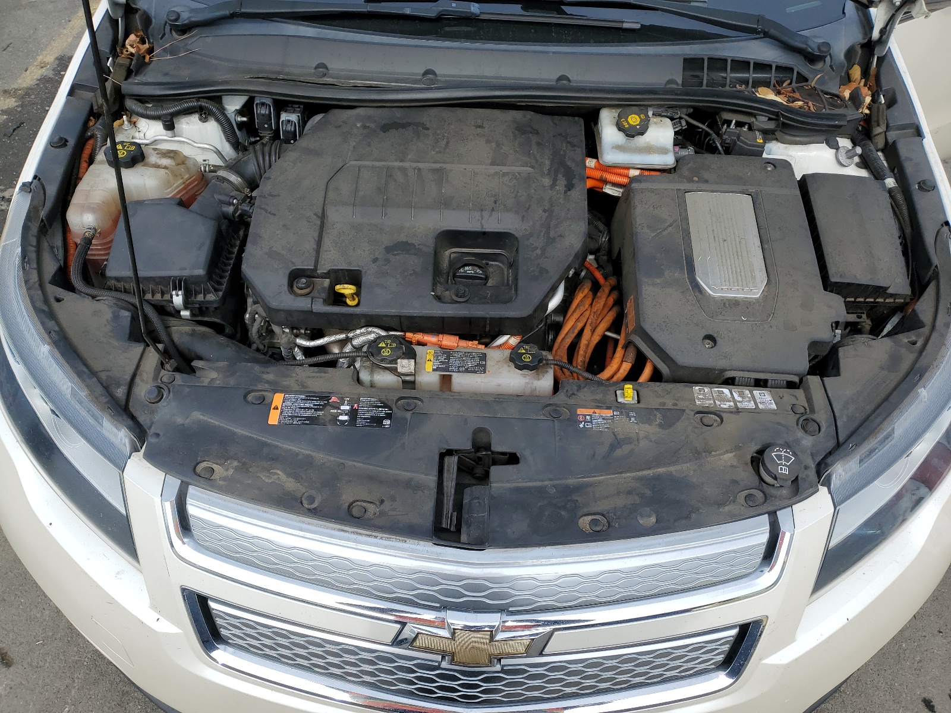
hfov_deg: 67.3
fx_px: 714
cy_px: 356
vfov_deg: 53.1
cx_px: 476
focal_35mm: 26
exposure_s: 1/2500
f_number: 1.5
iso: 50
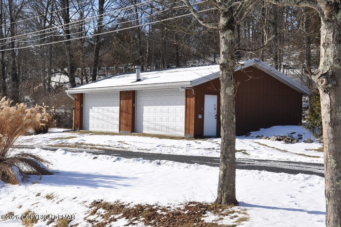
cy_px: 114
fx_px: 568
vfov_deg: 22.6
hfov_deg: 33.4
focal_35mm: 60
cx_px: 170
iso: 400
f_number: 13
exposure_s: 1/640
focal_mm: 40
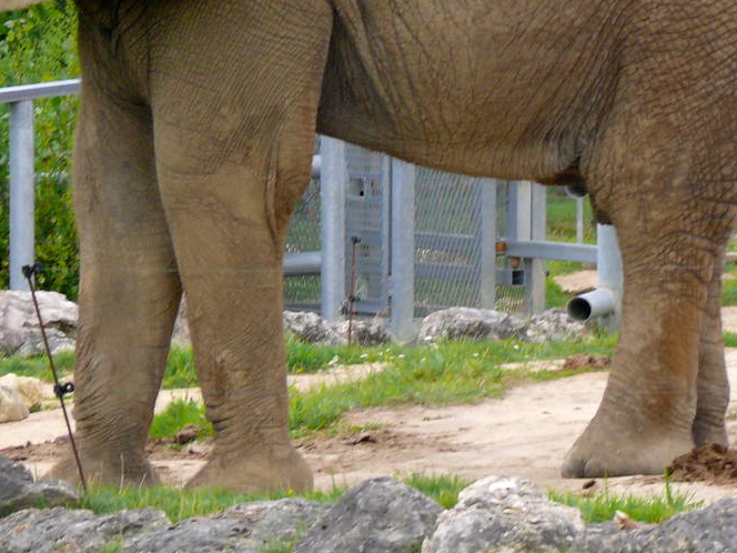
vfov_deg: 4.3
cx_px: 182
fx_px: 7281
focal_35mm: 342
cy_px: 7
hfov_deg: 5.8
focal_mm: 30.1
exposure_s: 1/125
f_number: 4
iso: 100
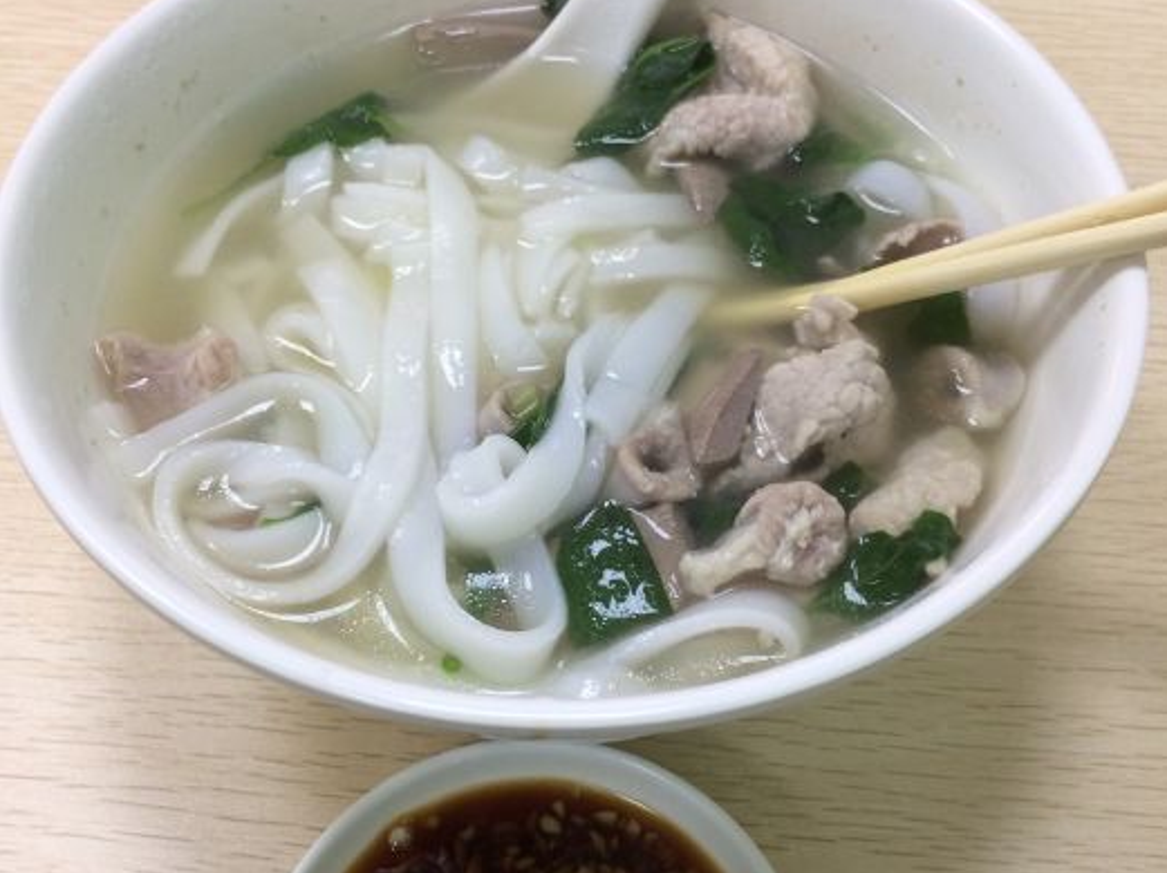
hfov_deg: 47.9
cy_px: 513
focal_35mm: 39
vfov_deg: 36.7
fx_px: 1314
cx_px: 586
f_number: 2.2
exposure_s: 1/33
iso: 64
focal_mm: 4.15
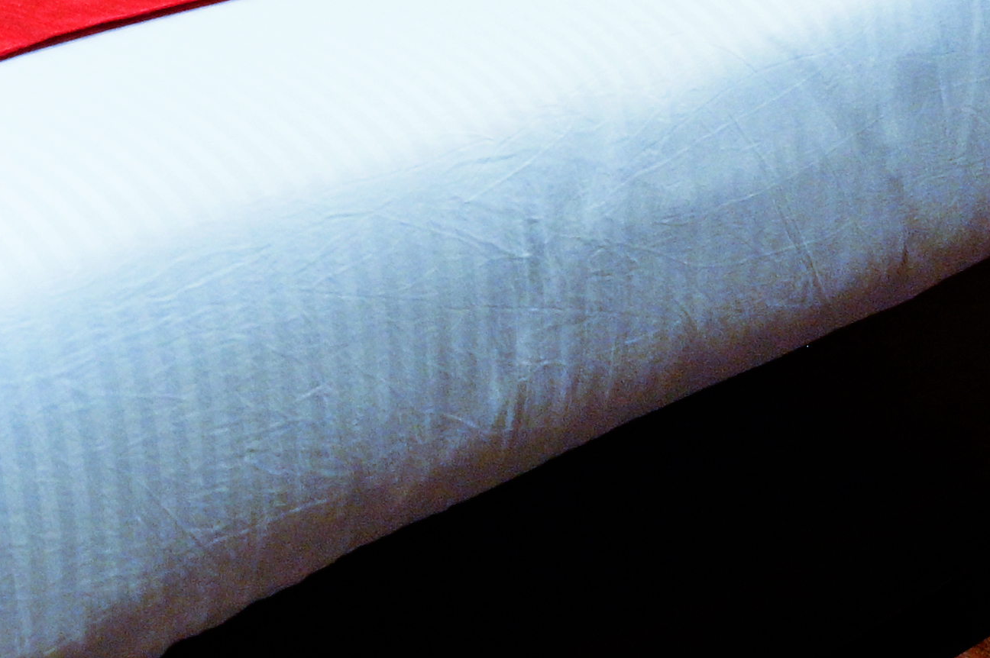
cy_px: -302
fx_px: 3078
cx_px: -287
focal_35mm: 112
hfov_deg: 17.2
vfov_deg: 11.7
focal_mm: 24
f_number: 4
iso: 1600
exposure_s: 1/125
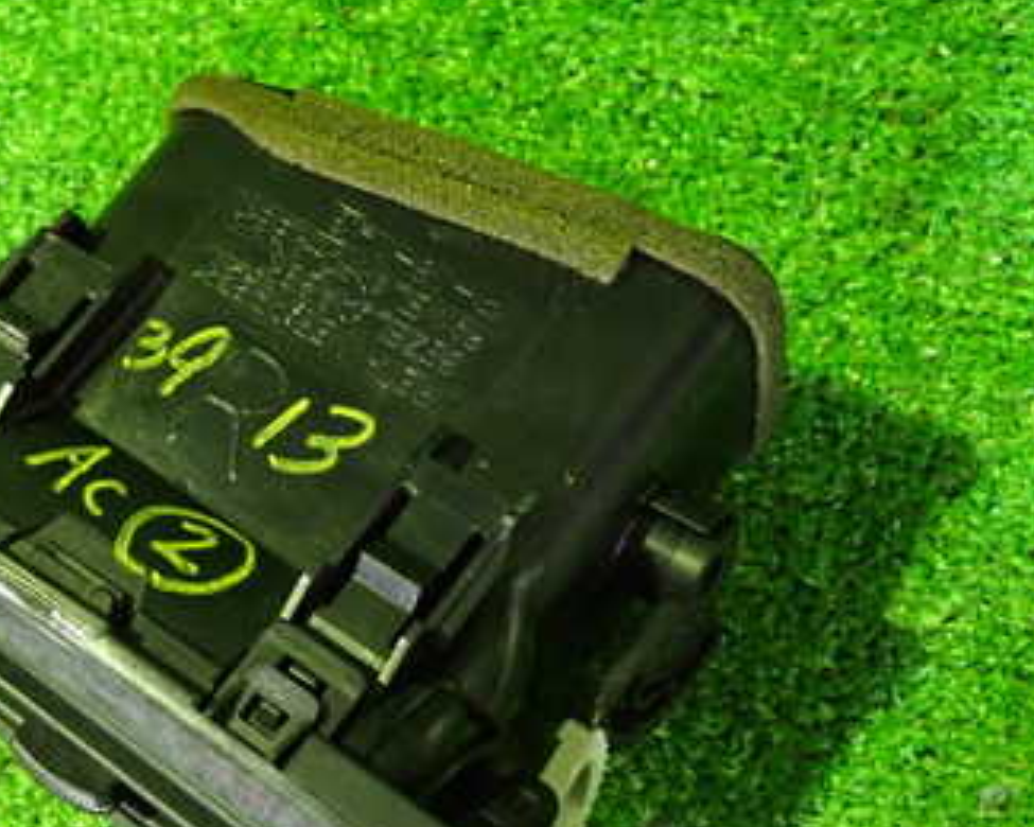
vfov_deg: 28.0
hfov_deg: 34.0
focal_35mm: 54
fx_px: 1653
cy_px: 518
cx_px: 251
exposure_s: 1/15
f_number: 2.3
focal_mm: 5.4
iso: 800
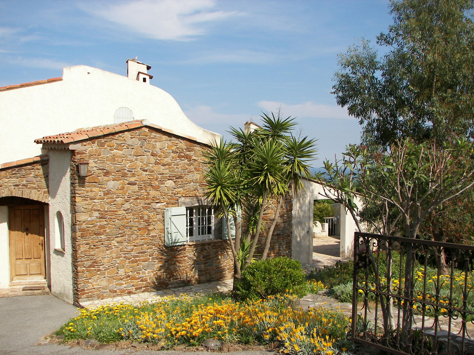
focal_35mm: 36
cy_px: 178
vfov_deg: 39.7
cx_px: 237
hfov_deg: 51.4
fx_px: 493
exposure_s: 1/640
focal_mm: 6
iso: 50
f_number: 4
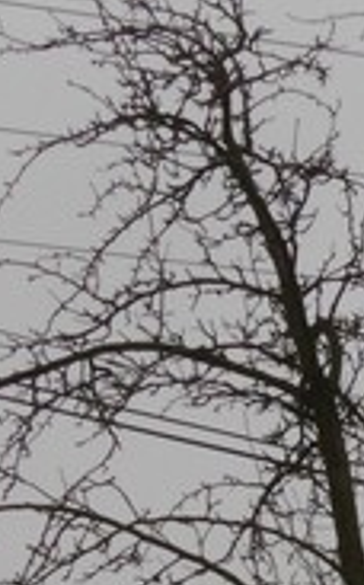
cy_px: 956
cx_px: 840
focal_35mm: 205
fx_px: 3262
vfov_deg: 9.8
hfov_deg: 6.1
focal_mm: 24
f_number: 16
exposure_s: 1/250
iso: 1600
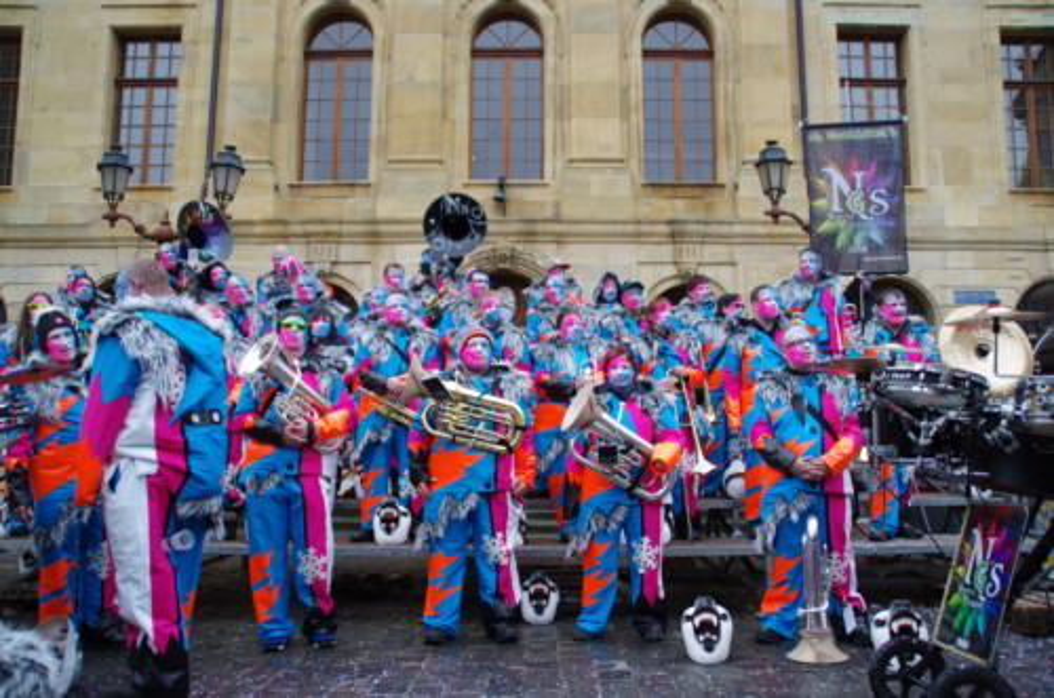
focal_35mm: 27
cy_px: 349
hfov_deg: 67.5
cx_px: 527
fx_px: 789
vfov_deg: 47.7
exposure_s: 1/60
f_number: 4
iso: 100
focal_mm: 18
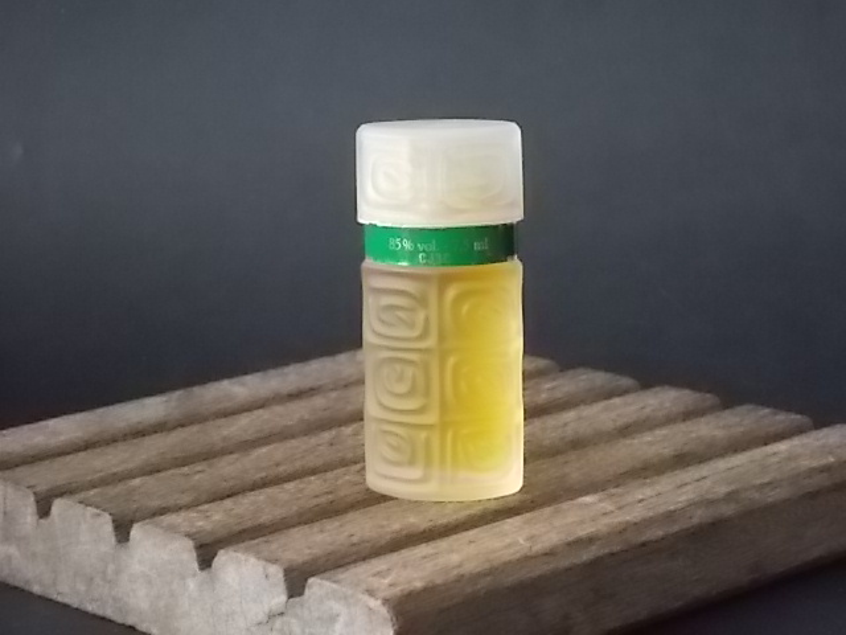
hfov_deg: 17.4
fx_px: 2762
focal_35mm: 113
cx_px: 423
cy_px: 318
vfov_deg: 13.1
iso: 800
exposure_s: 1/100
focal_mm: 20.1
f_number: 6
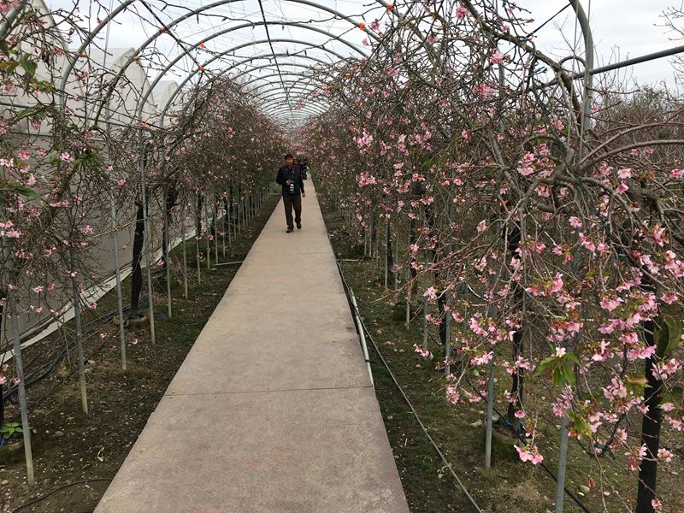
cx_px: 342
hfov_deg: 61.7
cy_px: 256
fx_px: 573
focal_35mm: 29
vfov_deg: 48.2
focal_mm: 4.15
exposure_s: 1/635
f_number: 2.2
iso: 25
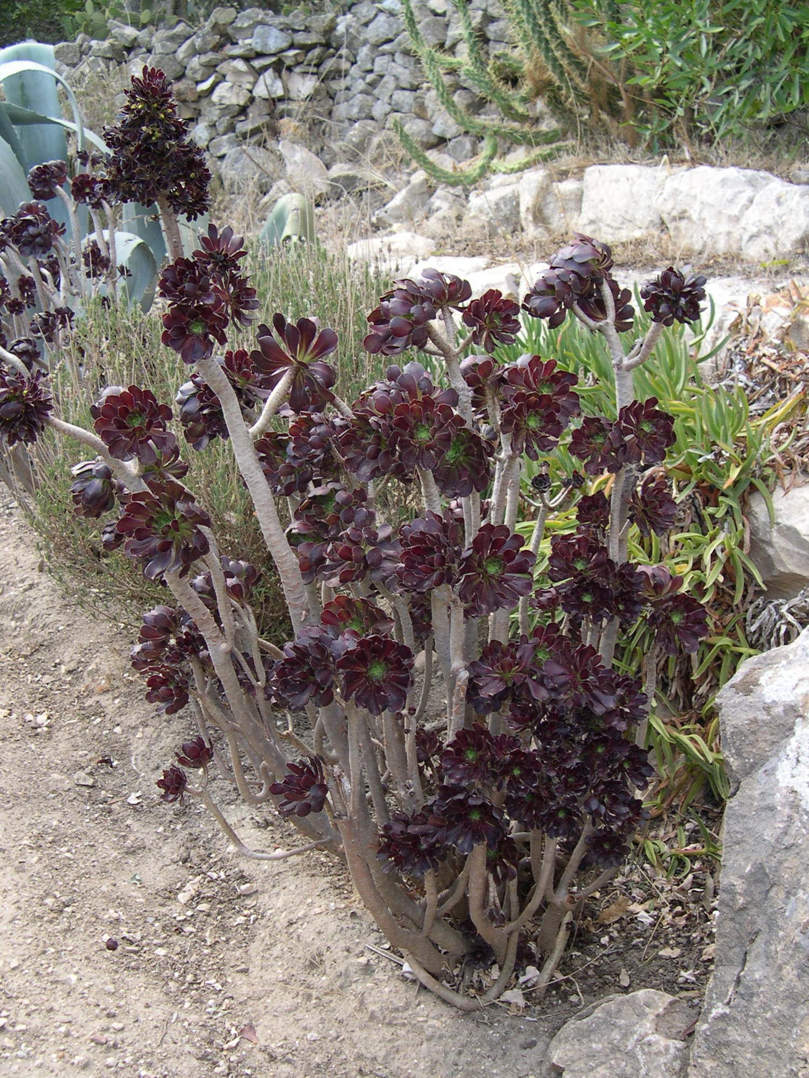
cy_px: 539
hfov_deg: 37.7
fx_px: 1184
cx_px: 404
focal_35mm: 38
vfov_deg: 49.0
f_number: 2.8
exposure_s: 1/159
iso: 100
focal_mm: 8
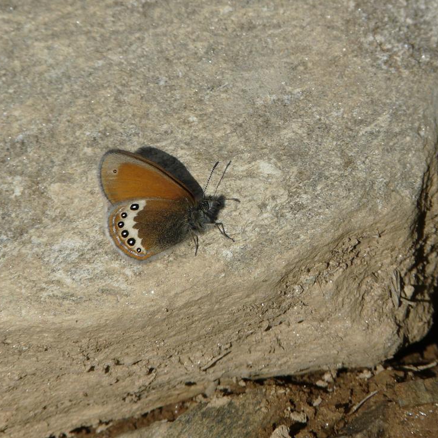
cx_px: 162
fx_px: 8532
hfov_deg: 2.9
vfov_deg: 2.9
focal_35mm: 596
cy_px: 219
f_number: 8
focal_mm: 82.8
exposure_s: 1/800
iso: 100
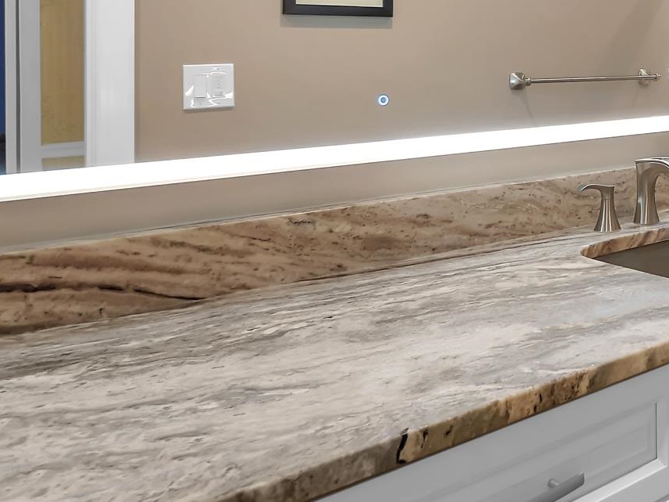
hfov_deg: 37.5
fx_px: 793
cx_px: 752
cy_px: 70
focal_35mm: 41
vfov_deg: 33.7
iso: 400
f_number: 4
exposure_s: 1/30
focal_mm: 7
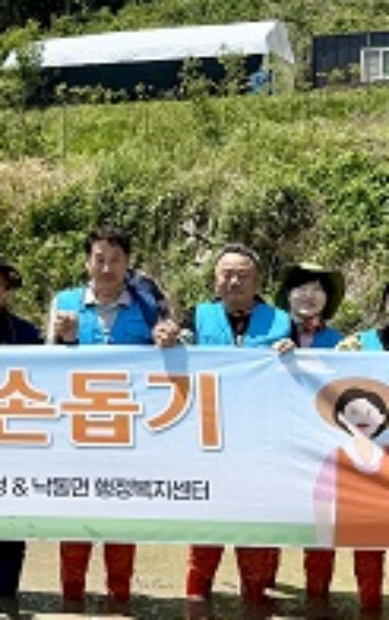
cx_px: -117
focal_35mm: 83
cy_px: 247
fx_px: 1404
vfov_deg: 24.9
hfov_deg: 15.1
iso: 80
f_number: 1.78
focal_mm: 6.76
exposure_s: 1/4975
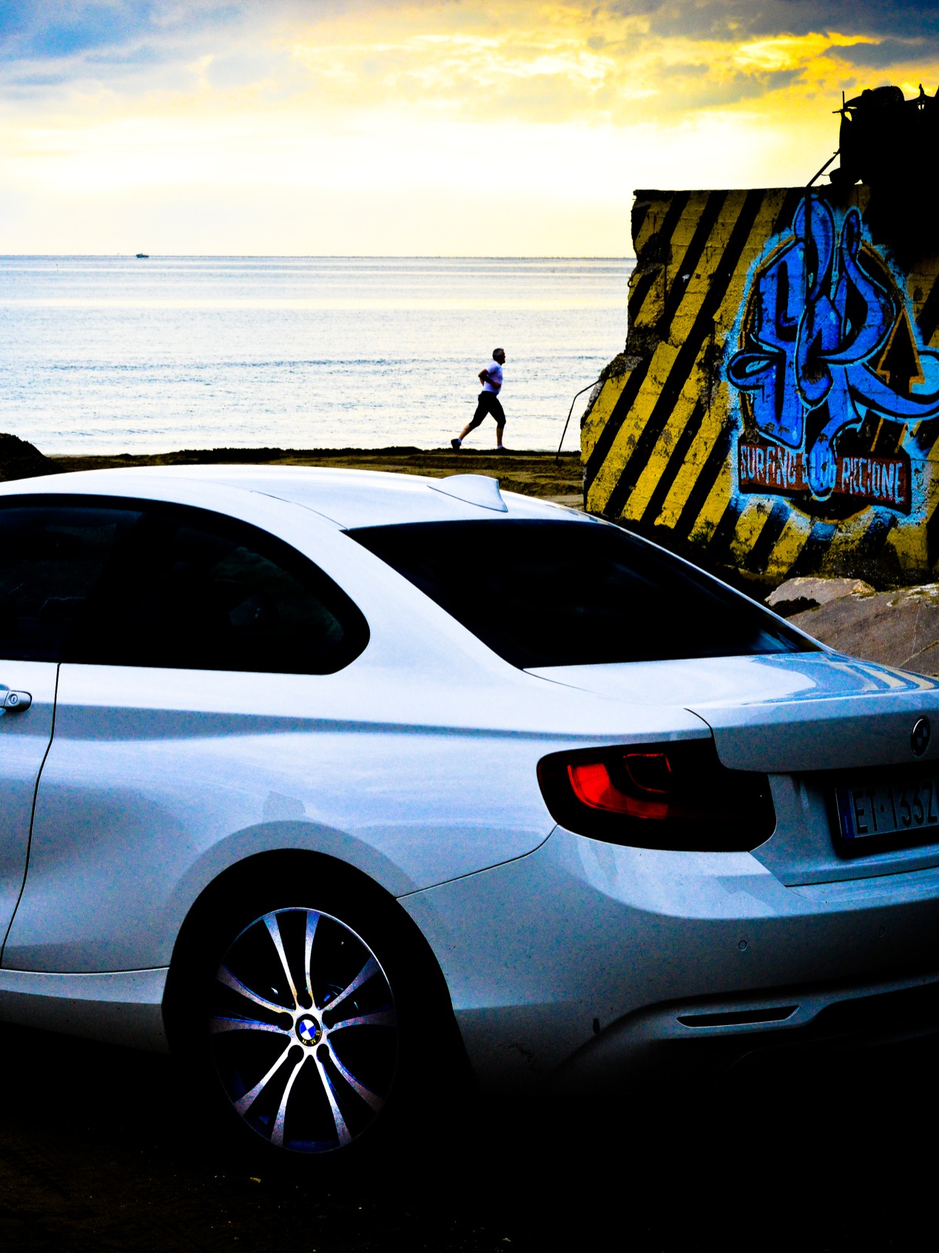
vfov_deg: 24.4
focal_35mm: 80
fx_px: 2895
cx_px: 242
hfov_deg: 18.3
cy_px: 622
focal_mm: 55
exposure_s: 1/400
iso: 800
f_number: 10
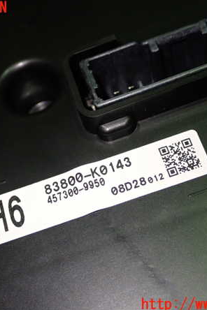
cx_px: 90
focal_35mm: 66
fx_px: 569
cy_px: 156
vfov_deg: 30.5
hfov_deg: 20.6
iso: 250
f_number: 3.1
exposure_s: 1/50
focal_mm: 8.4
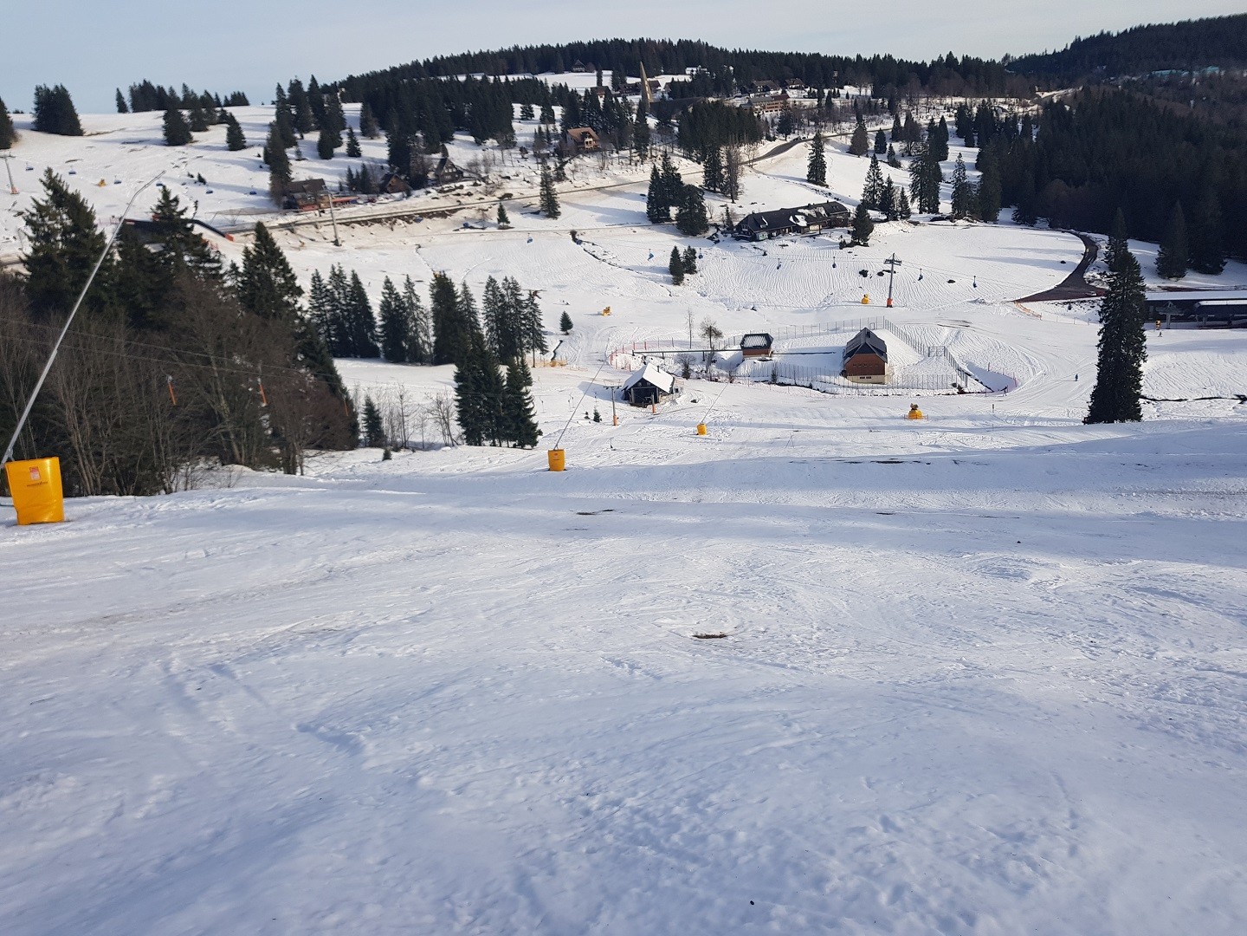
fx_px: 937
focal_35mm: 26
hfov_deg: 67.3
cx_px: 624
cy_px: 468
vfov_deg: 53.1
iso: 40
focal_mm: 4.2
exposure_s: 1/2028
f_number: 1.7
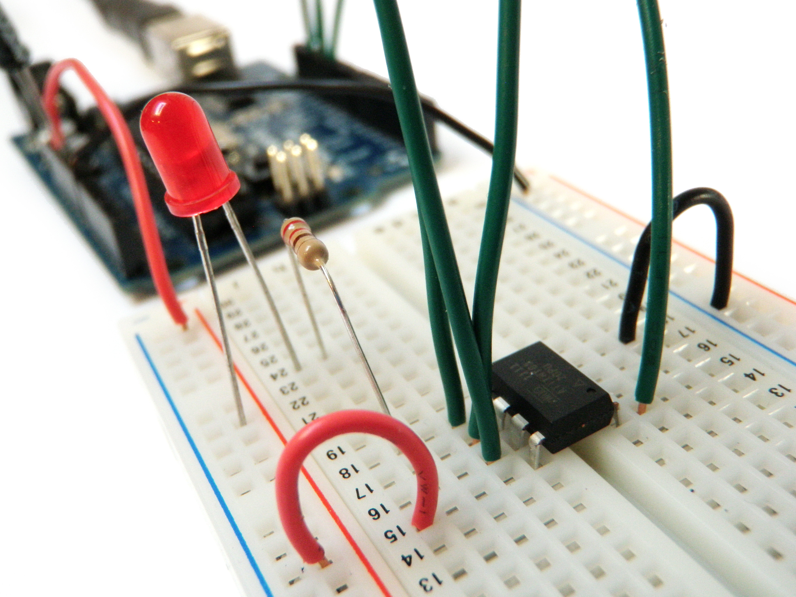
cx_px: 398
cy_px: 298
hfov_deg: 51.4
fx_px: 828
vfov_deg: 39.7
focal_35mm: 36
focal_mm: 6.53
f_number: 4.1
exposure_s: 1/30
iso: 200
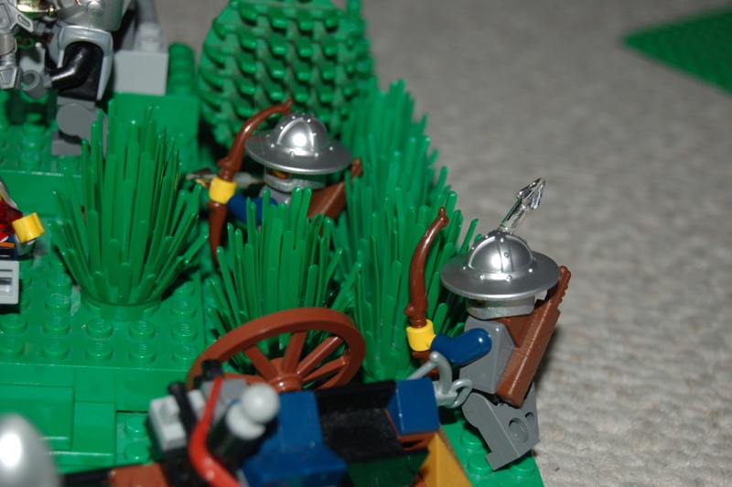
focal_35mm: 82
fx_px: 1676
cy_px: 244
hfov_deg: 24.6
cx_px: 366
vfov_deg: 16.5
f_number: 5.6
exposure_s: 1/60
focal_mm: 55
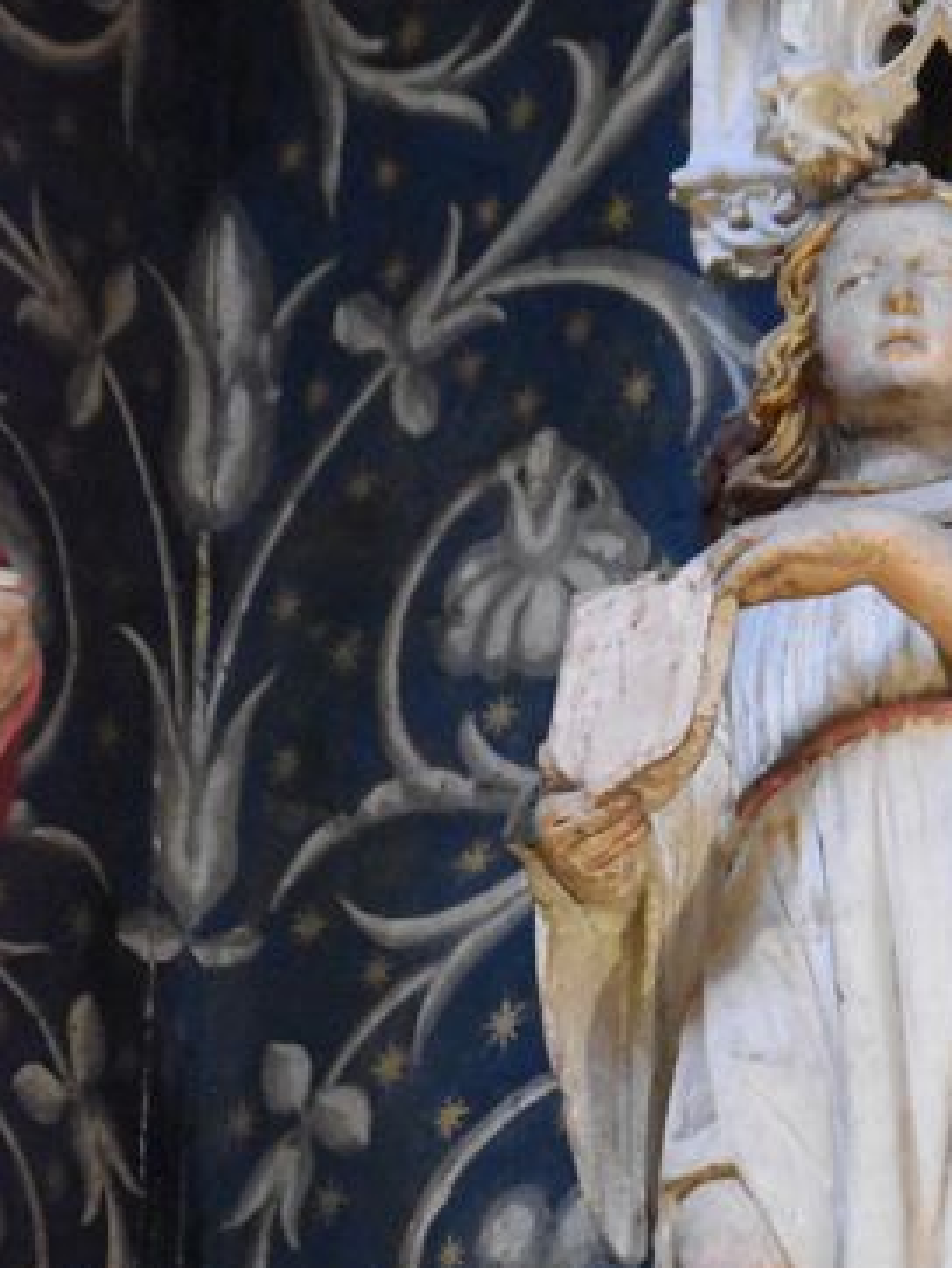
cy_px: 921
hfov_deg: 5.6
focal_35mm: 265
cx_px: 810
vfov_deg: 7.5
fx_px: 9703
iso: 12800
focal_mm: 95
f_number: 4.5
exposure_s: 1/125
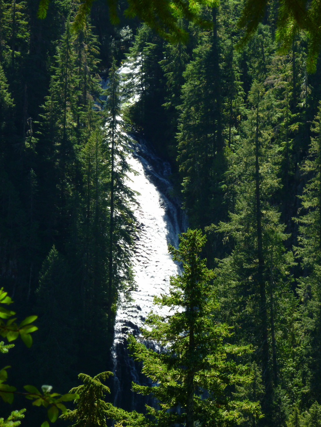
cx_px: 160
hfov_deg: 8.1
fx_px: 2275
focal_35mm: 184
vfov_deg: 10.7
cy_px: 214
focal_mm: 33
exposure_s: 1/100
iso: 125
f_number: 5.9
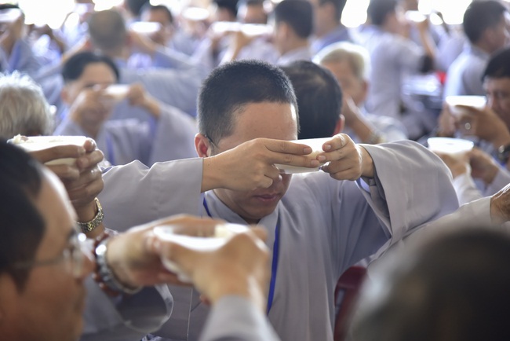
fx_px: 1488
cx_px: 255
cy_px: 170
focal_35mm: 105
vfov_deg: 13.1
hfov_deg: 19.4
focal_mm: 105
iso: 1000
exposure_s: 1/50
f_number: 4
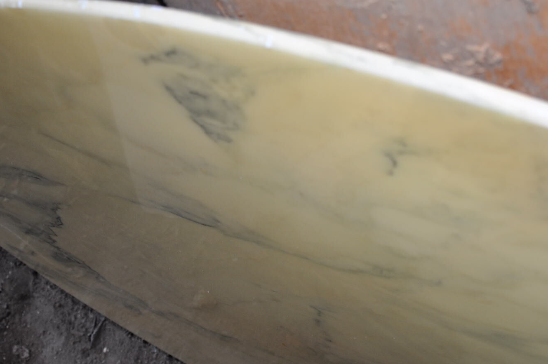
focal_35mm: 51
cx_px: 319
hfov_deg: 38.9
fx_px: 773
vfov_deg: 26.5
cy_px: 165
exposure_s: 1/60
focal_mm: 21
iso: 250
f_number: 3.8
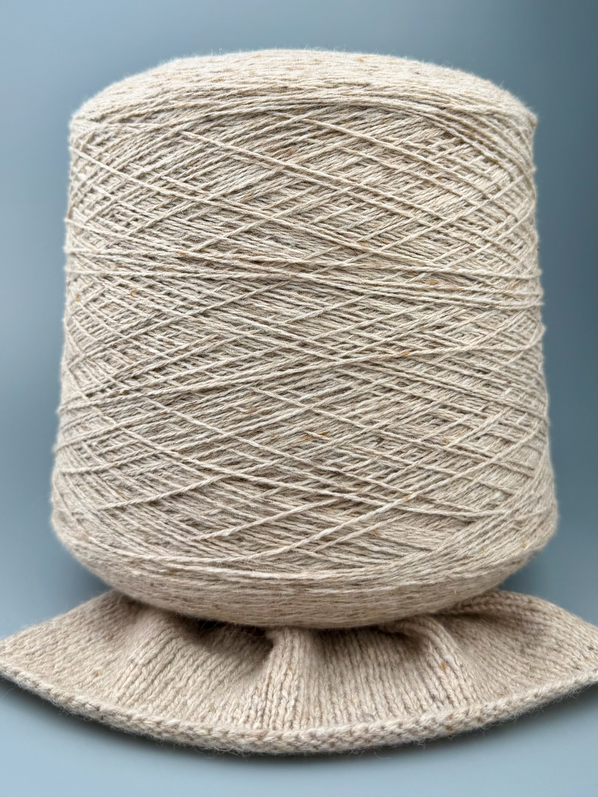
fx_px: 553
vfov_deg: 71.6
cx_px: 299
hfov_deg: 56.8
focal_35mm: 24
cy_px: 398
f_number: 1.78
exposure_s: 1/1410
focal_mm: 6.76
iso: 80
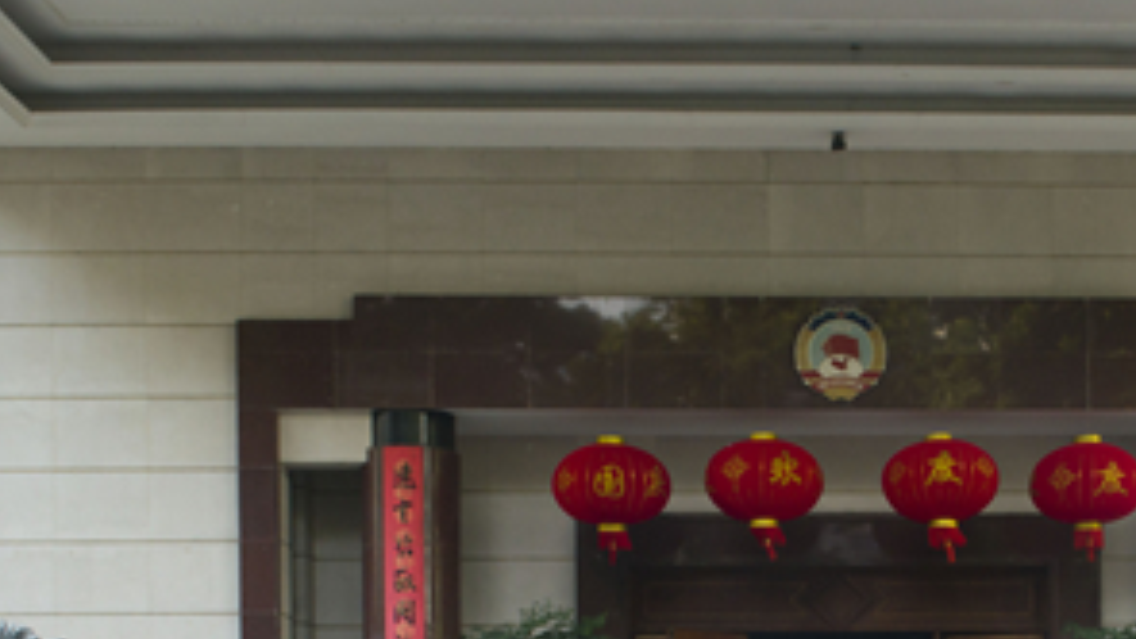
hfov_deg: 32.0
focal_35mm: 64
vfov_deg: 17.8
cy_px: 797
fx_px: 1928
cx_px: 901
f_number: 6.3
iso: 400
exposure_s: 1/250
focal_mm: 24
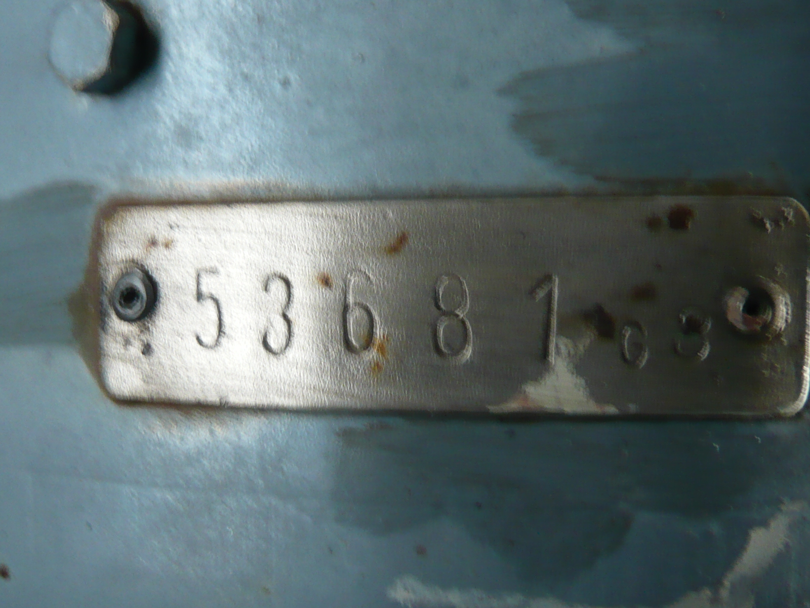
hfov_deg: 42.1
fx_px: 1053
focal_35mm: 45
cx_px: 405
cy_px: 304
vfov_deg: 32.2
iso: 200
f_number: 2.9
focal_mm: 4.9
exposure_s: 1/13
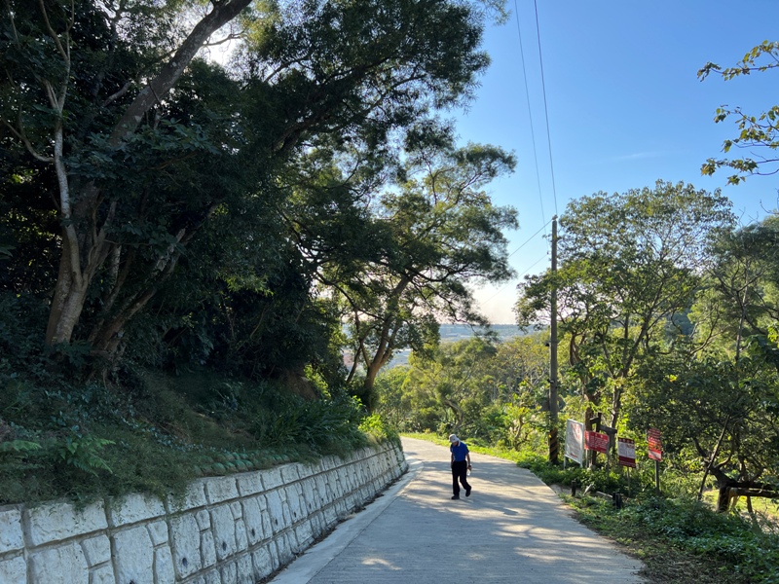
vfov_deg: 53.1
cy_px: 292
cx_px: 390
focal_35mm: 26
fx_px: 585
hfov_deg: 67.3
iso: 50
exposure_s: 1/1311
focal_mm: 5.7
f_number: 1.5
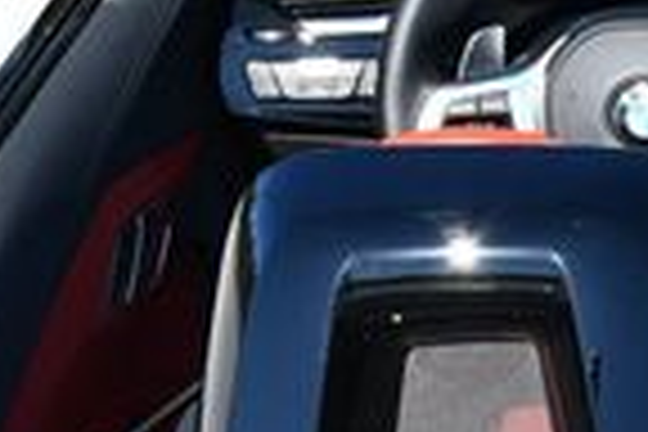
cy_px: -202
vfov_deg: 6.3
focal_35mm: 214
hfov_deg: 9.2
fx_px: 3852
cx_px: 1120
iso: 180
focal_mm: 24
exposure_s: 1/250
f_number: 8
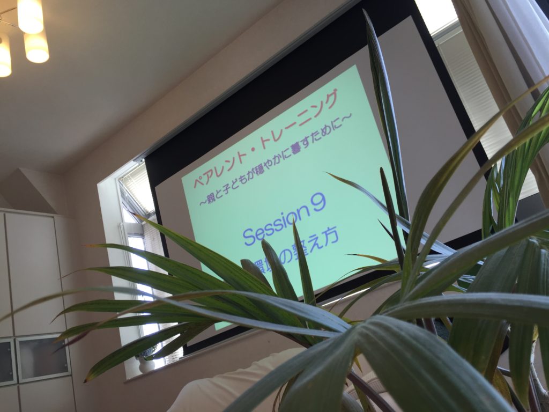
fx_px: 460
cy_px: 206
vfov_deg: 48.2
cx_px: 274
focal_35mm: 29
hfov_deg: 61.7
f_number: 2.2
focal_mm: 4.15
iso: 40
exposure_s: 1/120
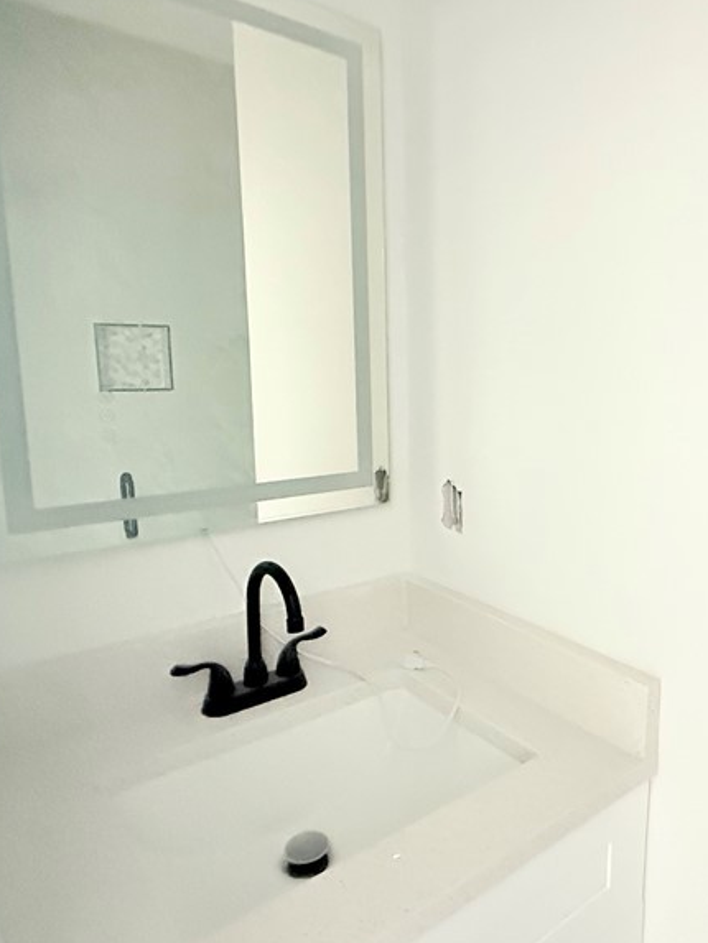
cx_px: 505
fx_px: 682
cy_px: 459
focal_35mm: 25
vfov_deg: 69.4
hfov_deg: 53.1
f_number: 2.2
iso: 1600
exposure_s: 1/54
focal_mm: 2.22
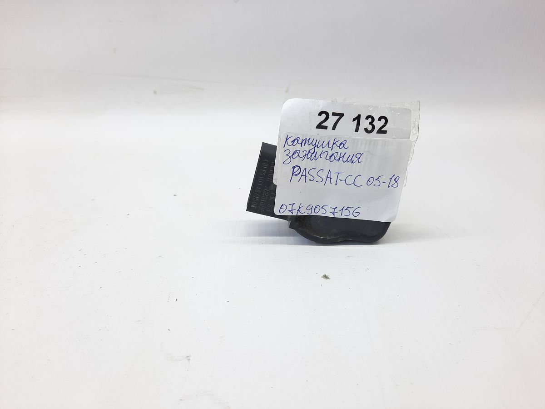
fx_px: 394
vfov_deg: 54.9
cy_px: 204
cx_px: 272
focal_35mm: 25
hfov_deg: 69.4
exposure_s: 1/50
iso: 64
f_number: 2
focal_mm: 4.6
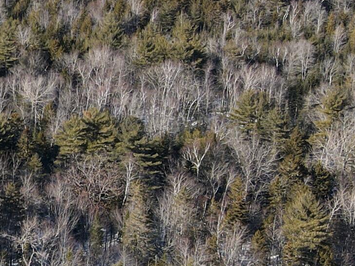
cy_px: 141
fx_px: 1015
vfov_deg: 14.9
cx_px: -198
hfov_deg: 17.5
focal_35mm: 99
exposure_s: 1/400
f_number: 2.8
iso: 100
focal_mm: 4.5
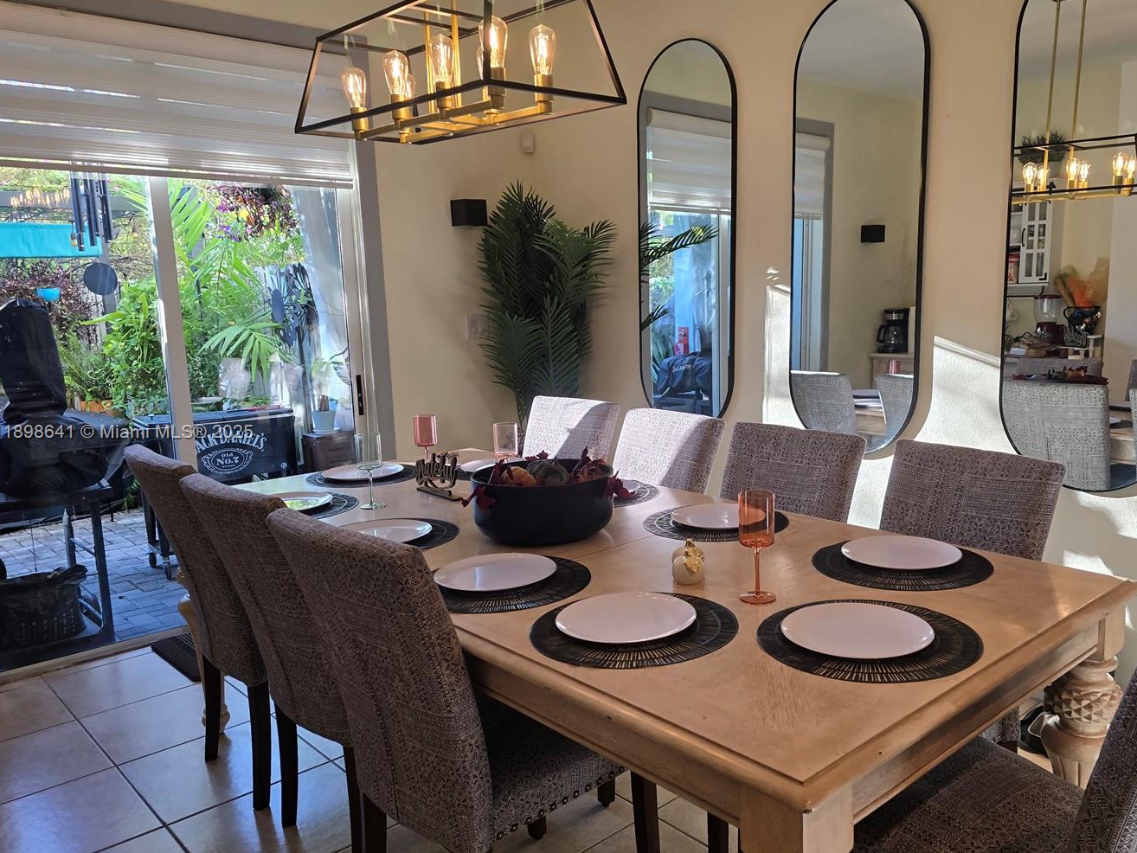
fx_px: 920
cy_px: 433
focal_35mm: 28
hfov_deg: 63.0
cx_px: 669
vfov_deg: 49.8
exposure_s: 1/120
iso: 100
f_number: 1.7
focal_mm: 6.3
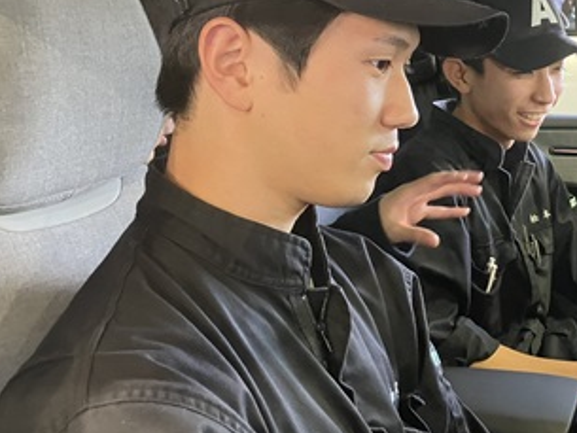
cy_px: 172
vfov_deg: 30.8
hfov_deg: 38.5
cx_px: 482
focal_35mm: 47
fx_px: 784
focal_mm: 3.99
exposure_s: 1/50
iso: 320
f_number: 1.8
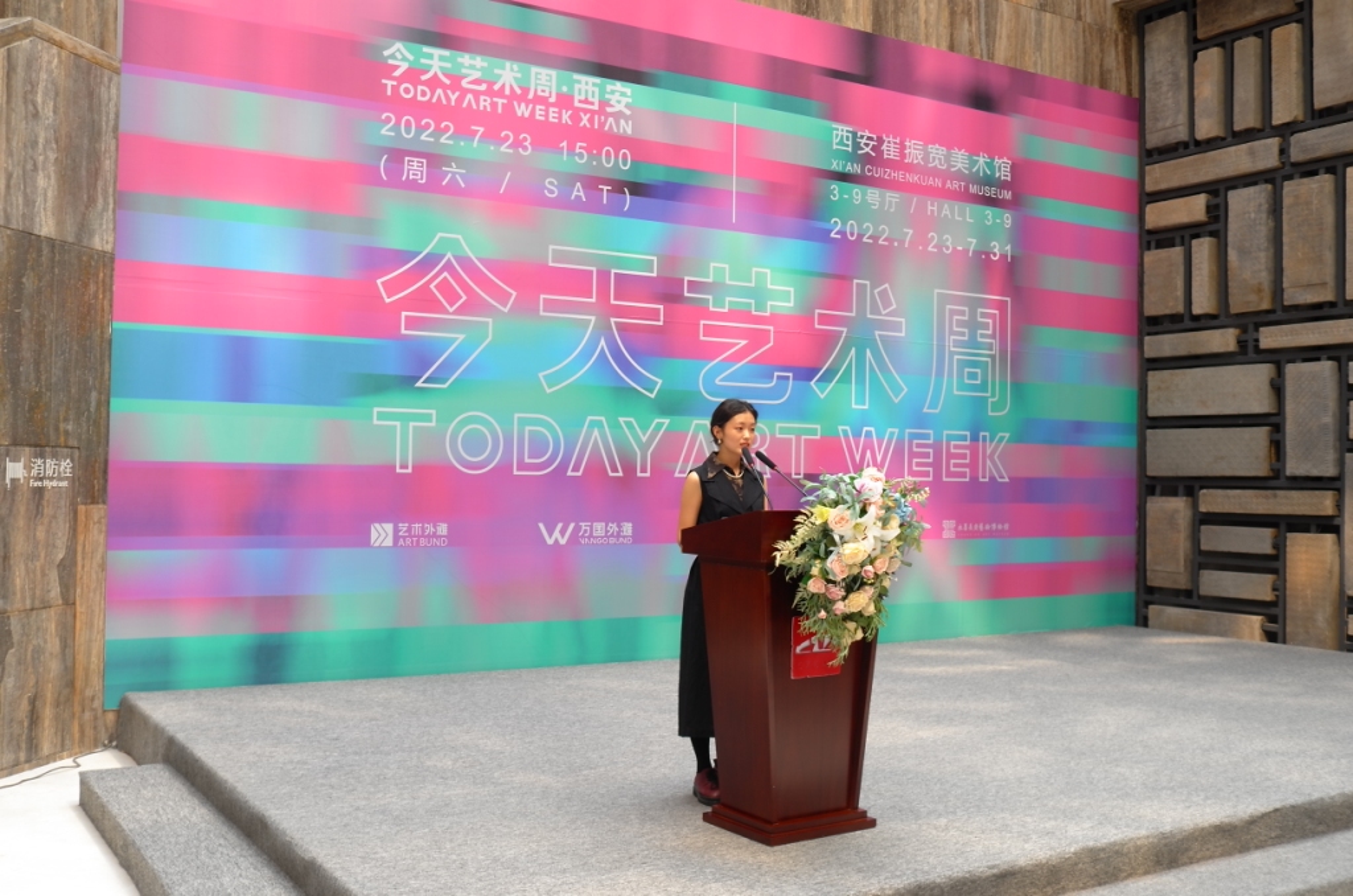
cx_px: 676
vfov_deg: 36.7
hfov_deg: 53.2
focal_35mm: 36
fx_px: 1350
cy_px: 448
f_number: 4
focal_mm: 24
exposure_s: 1/50
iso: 100
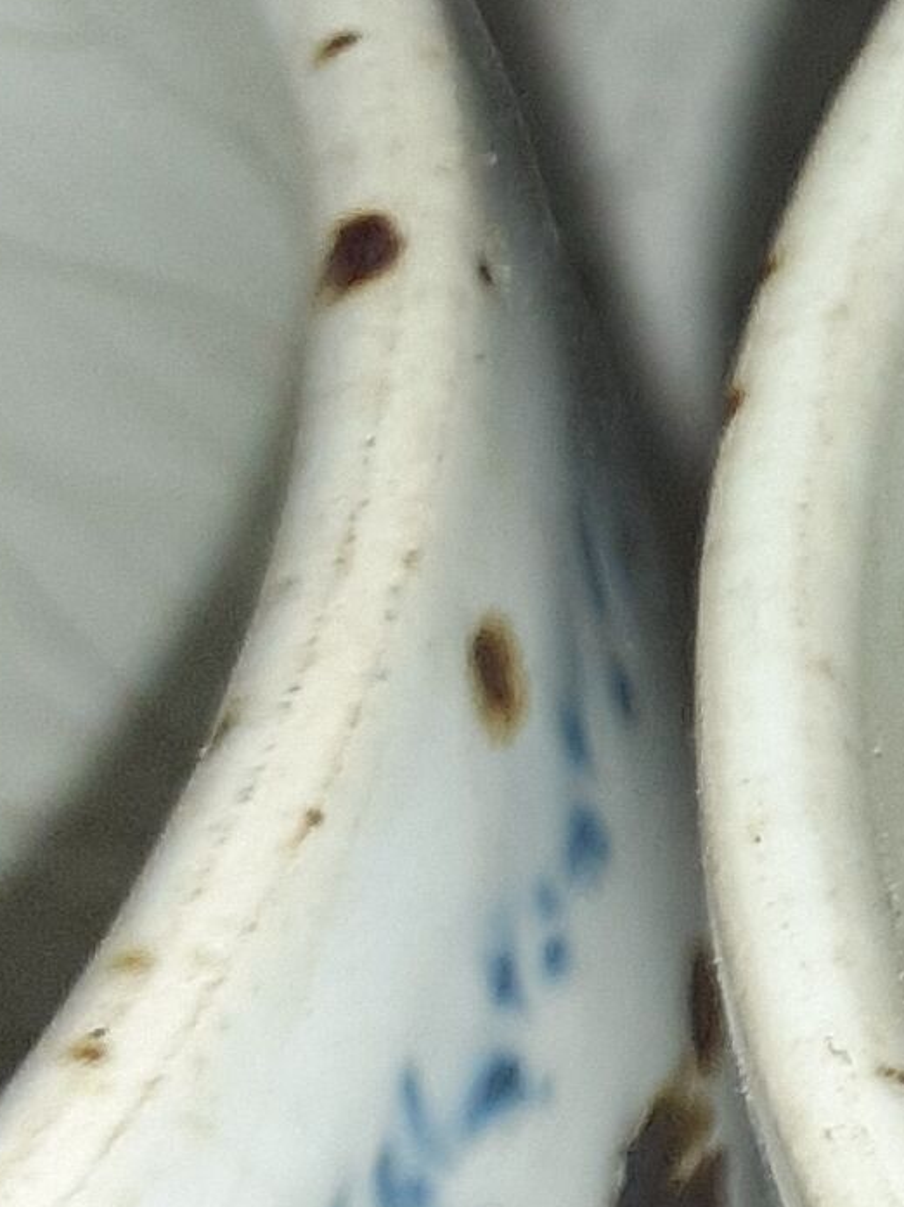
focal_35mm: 160
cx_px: 2489
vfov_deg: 12.2
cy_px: -12
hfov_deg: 8.2
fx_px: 5576
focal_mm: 3.6
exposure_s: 1/17
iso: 640
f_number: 1.9
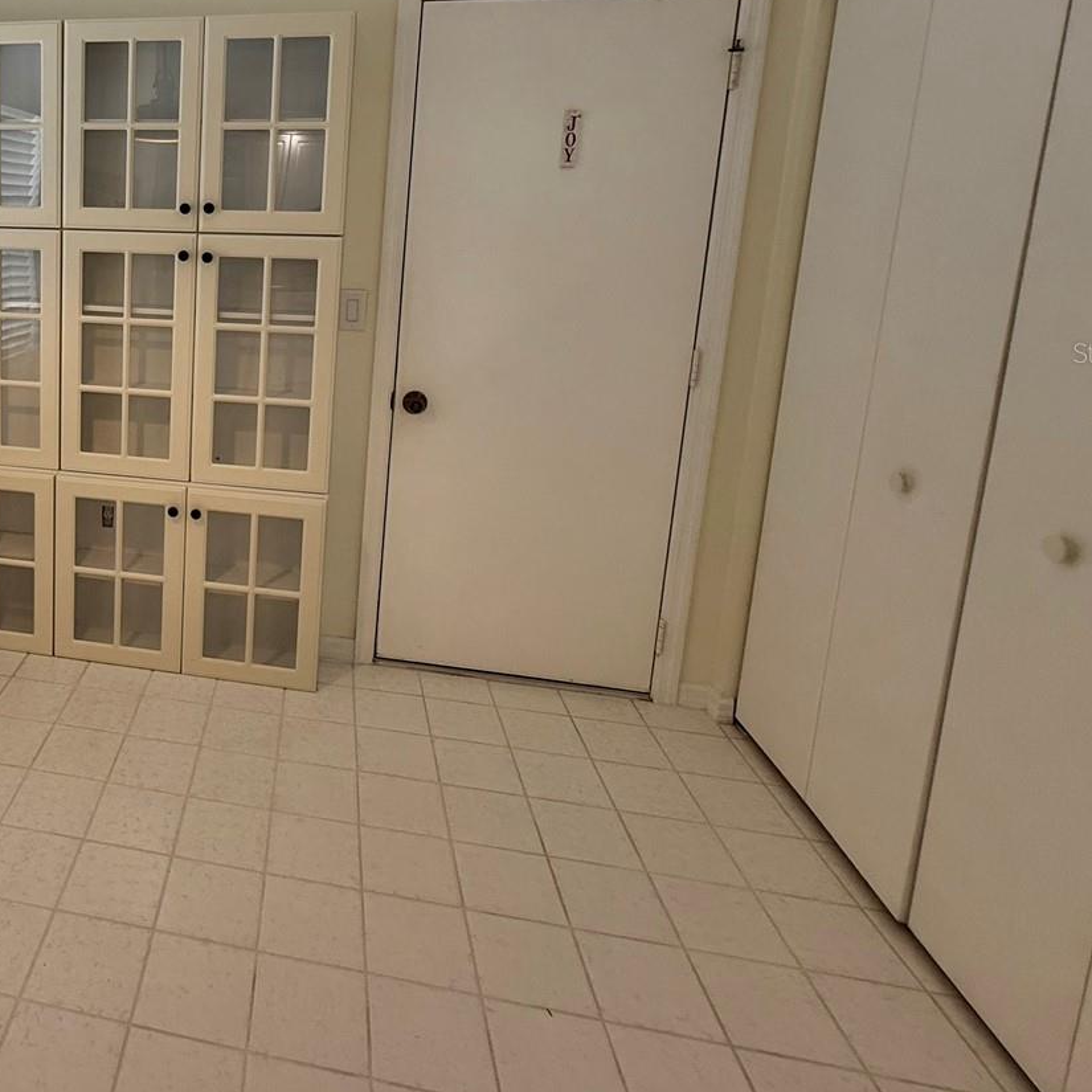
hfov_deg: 57.3
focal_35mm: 24
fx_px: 857
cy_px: 352
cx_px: 139
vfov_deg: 63.2
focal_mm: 2.22
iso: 100
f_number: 2.2
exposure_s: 1/120
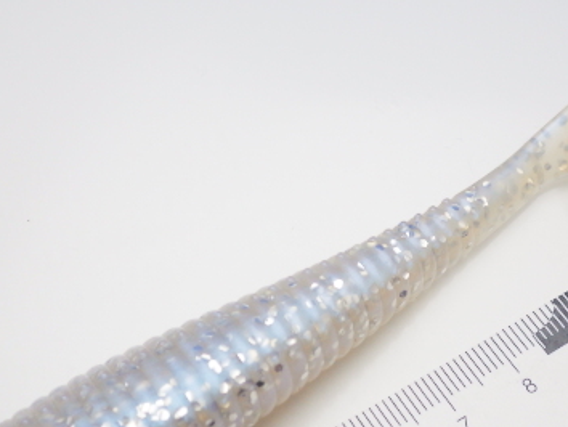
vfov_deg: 25.6
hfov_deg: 34.3
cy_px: 356
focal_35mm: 56
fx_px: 920
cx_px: 290
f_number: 3.1
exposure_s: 1/45
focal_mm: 5.5
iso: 320
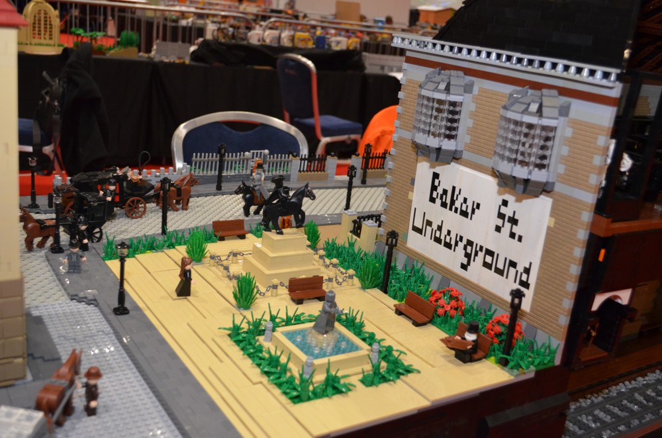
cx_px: 331
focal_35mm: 36
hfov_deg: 53.2
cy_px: 219
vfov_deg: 36.7
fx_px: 661
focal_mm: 24
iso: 1800
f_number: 4
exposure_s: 1/60
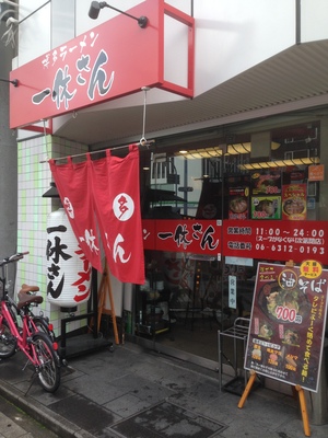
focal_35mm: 33
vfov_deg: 55.4
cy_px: 219
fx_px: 417
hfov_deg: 42.9
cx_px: 164
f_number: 2.4
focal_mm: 4.12
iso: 50
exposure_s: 1/238
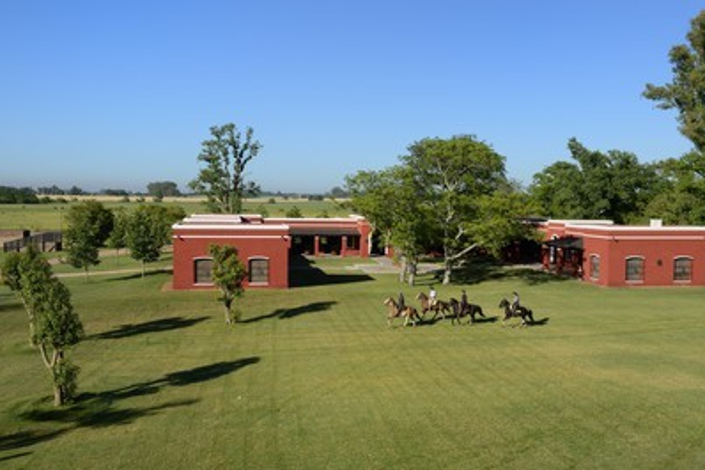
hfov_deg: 50.7
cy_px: 241
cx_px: 368
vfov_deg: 35.0
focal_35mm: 38
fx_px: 744
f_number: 10
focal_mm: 36
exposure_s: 1/400
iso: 200
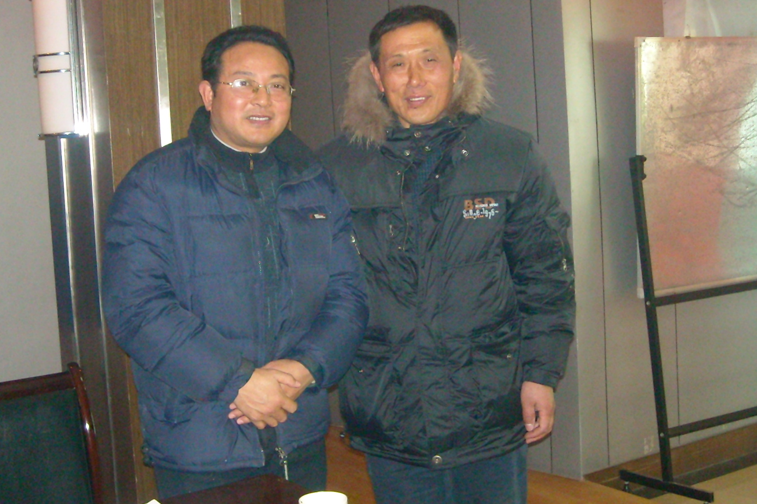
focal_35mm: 56
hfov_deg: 35.6
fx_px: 1177
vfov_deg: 24.1
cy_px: 196
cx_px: 358
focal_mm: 5.7
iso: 518
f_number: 2.8
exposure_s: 1/60
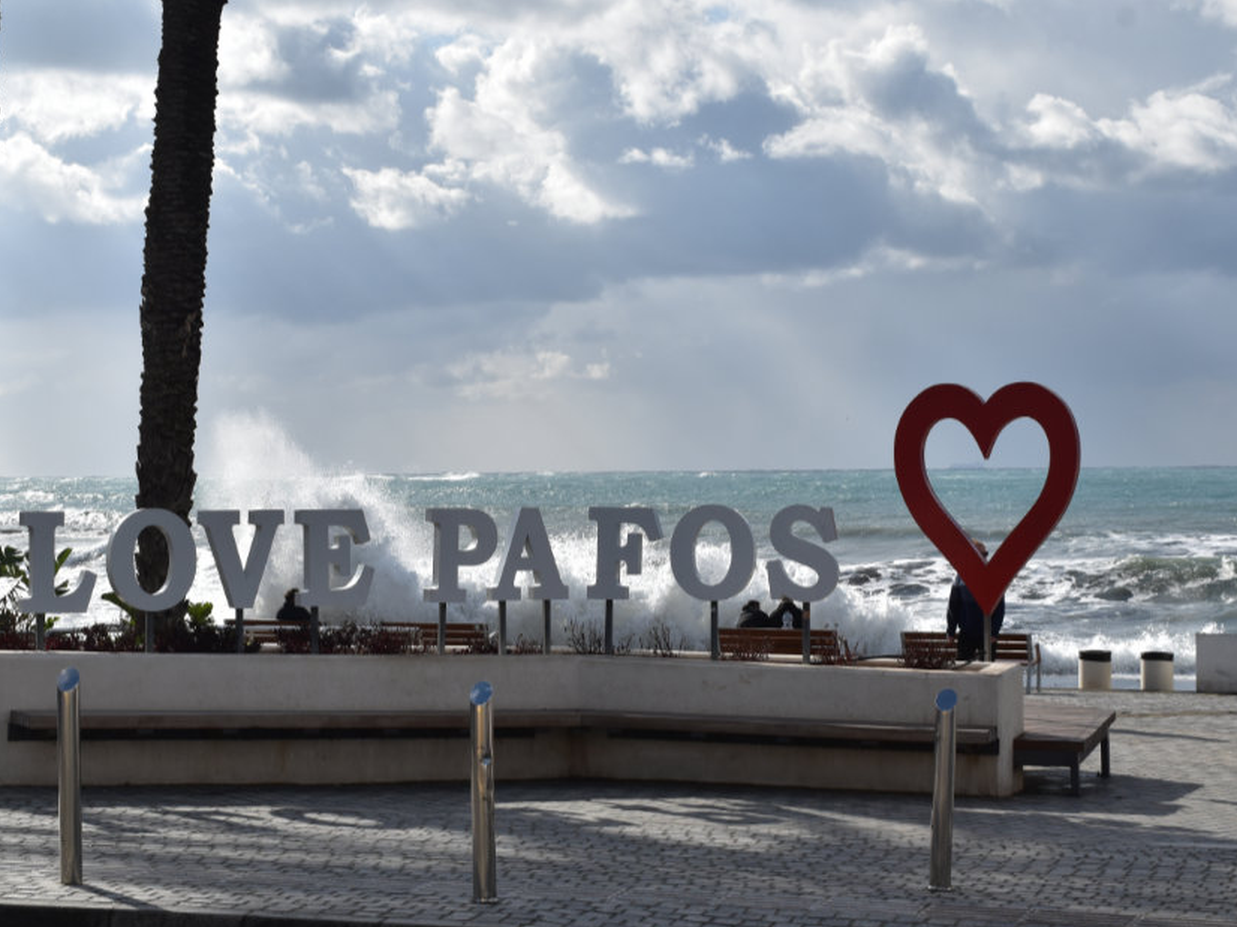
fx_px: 2236
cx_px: 499
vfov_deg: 23.4
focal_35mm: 63
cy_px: 486
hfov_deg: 30.8
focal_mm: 35
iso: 200
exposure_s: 1/500
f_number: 11
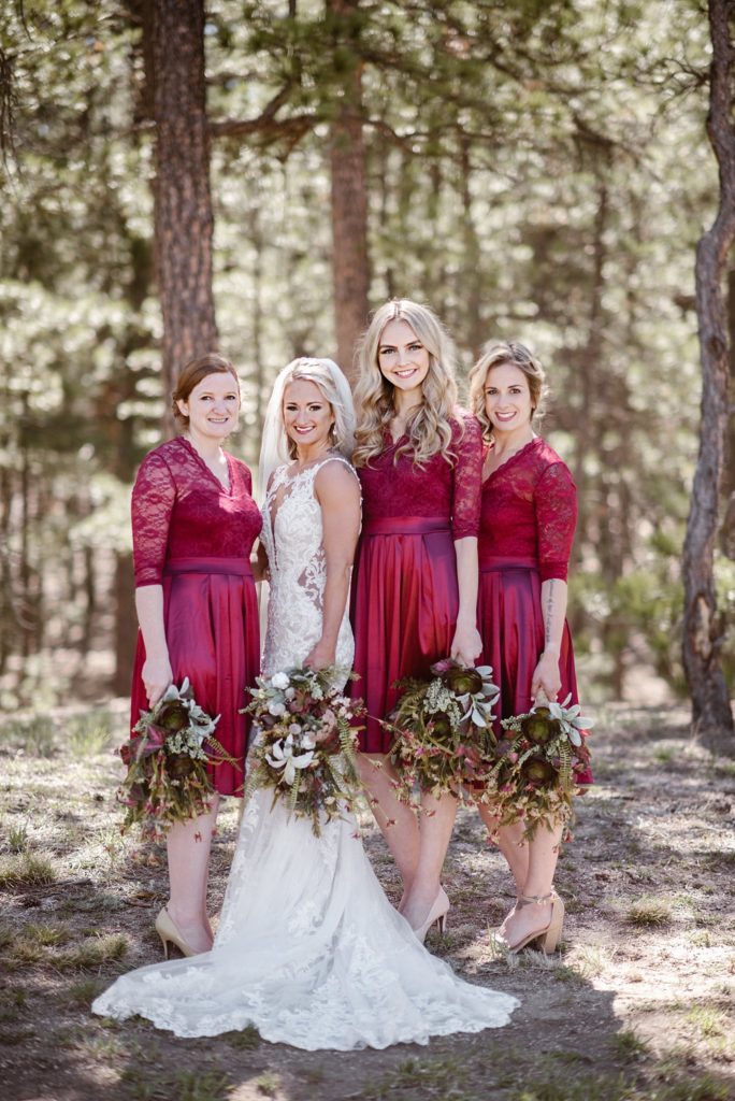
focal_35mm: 85
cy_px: 550
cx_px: 368
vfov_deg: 23.9
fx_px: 2599
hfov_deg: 16.1
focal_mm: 85
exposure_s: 1/1000
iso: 200
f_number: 1.8
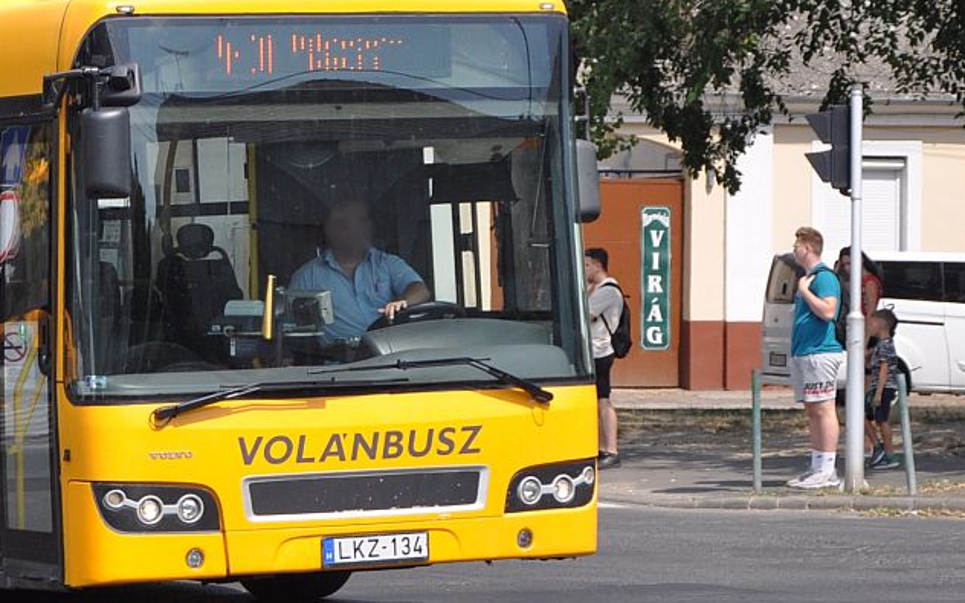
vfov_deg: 7.7
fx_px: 4497
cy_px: 101
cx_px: -108
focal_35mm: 171
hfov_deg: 12.0
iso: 400
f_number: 5
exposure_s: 1/1250
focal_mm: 50
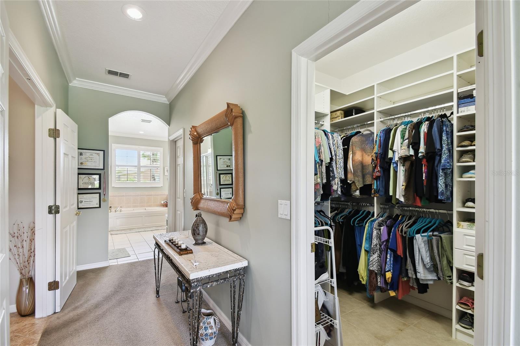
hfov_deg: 100.4
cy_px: 173
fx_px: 217
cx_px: 260
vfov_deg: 77.3
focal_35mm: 15
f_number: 7.1
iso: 100
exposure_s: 1/5
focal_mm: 10
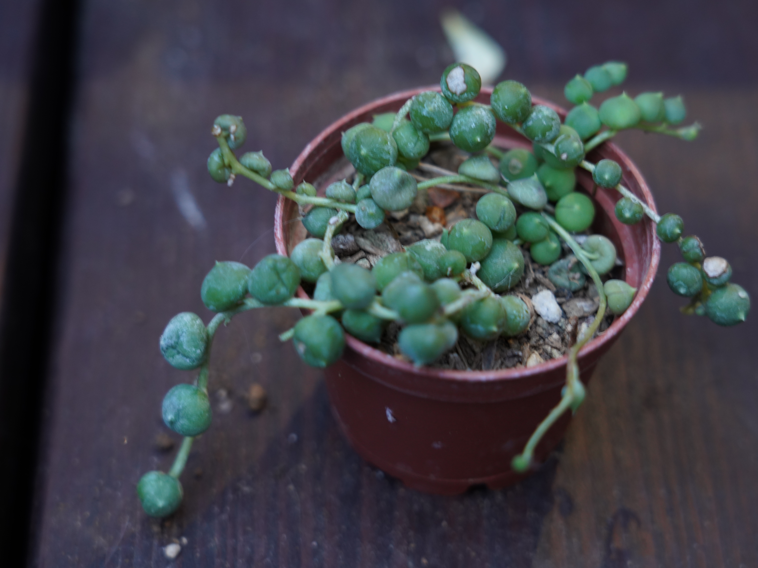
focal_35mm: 94
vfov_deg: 15.7
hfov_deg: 20.9
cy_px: 282
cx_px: 391
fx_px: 2058
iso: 800
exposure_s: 1/4
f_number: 5.6
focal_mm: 86
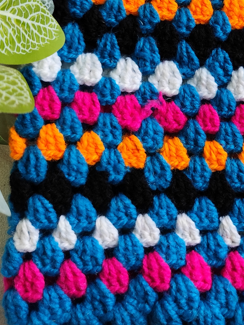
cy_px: 52
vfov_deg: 30.2
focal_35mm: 62
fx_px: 583
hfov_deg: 22.2
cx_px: 275
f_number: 1.65
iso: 320
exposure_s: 1/100
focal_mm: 6.19
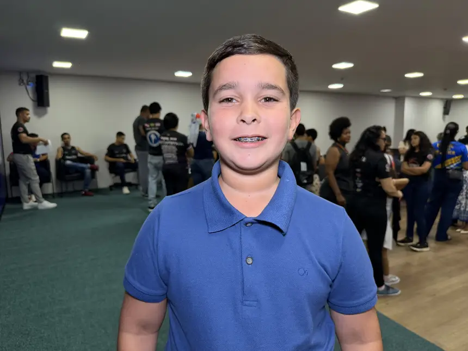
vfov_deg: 56.8
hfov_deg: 71.6
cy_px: 176
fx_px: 324
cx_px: 234
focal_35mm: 24
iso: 160
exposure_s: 1/120
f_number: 1.78
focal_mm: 6.76
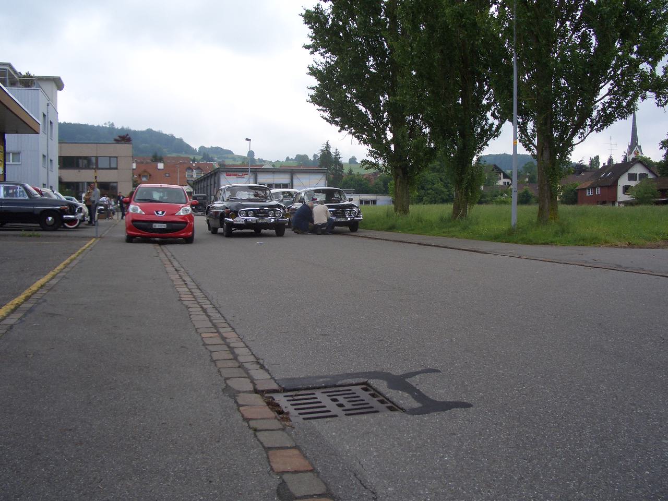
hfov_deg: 52.6
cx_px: 334
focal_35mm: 35
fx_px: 675
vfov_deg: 40.7
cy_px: 250
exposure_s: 1/250
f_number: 4.3
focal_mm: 5.8
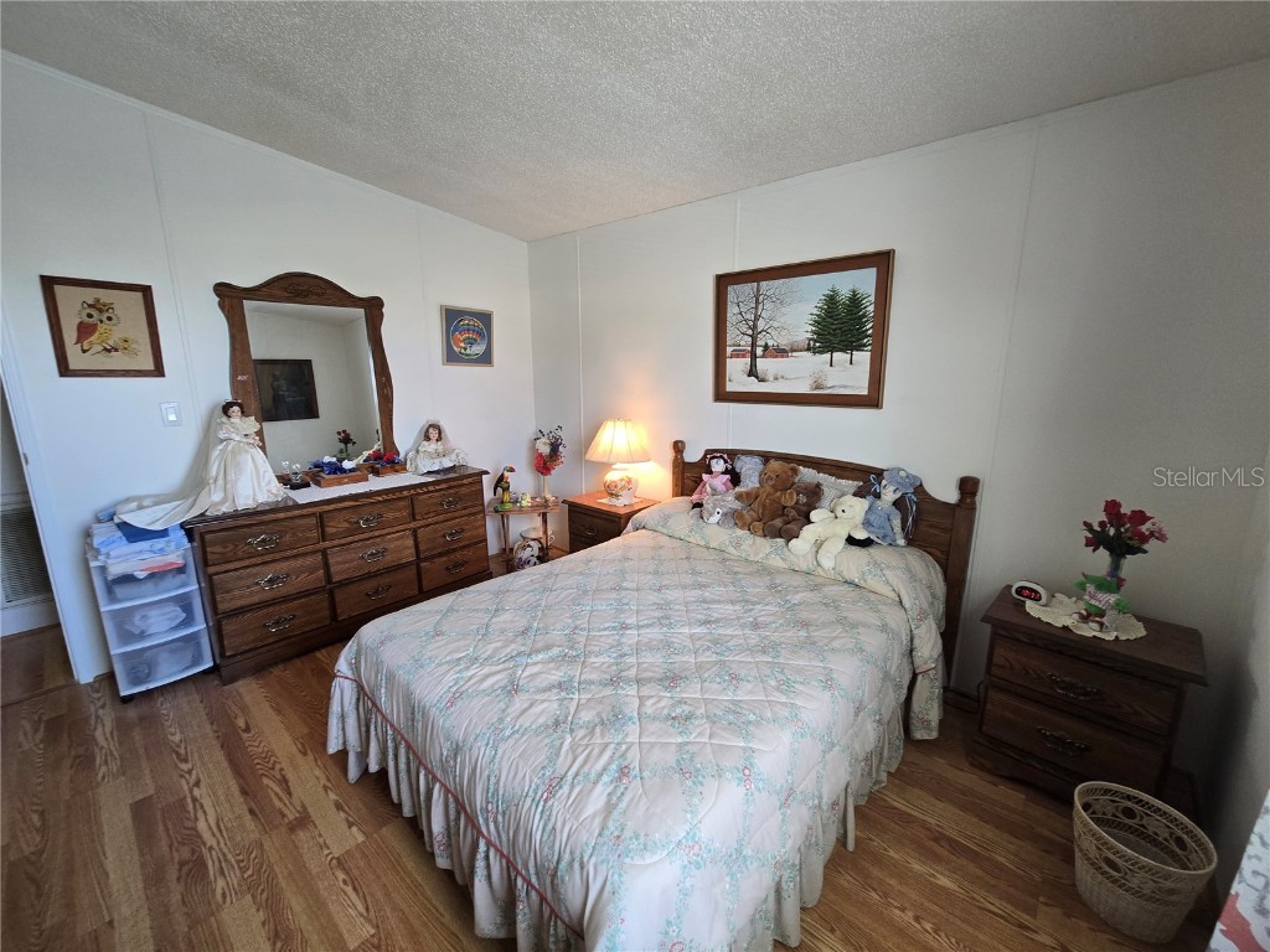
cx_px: 635
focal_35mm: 13
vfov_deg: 89.9
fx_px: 477
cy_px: 476
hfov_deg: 106.2
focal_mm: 2.2
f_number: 2.2
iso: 100
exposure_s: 1/60
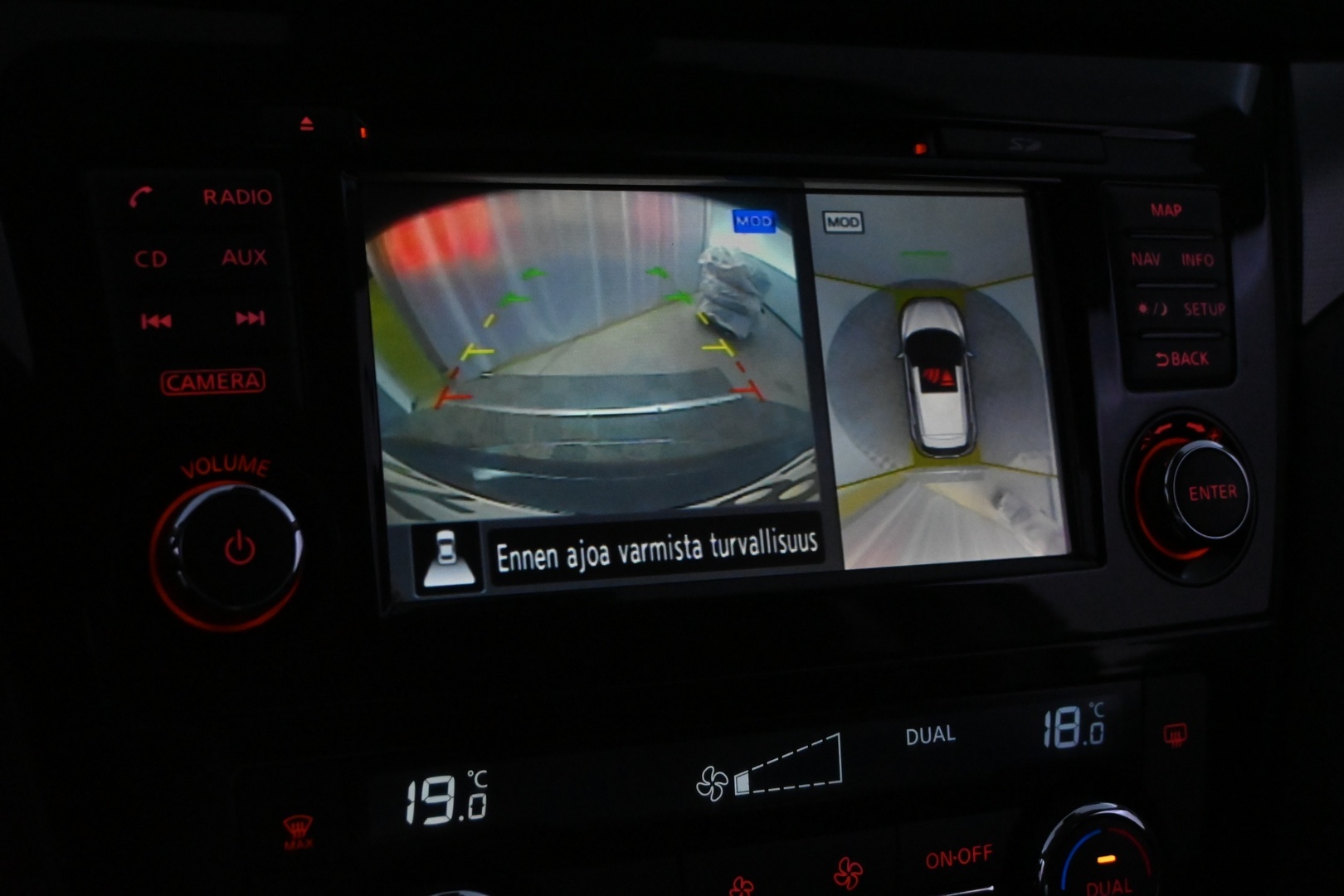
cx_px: 672
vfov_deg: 28.5
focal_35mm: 47
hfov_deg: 41.7
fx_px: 1764
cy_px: 448
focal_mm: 31.5
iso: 6400
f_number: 5.6
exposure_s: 1/500
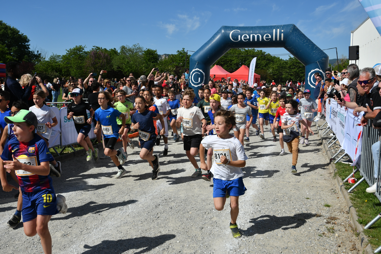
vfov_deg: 34.2
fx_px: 413
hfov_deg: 49.6
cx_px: 190
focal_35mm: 39
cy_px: 127
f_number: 6.3
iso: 200
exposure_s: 1/2000
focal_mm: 26
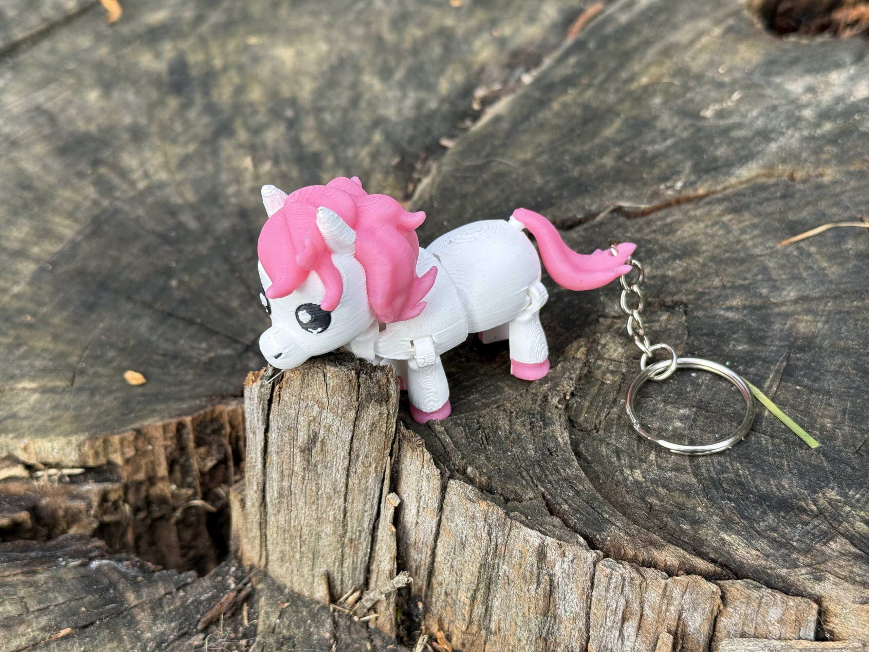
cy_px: 326
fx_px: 1205
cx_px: 434
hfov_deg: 39.7
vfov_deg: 30.3
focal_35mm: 48
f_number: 1.78
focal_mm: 6.76
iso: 64
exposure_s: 1/452
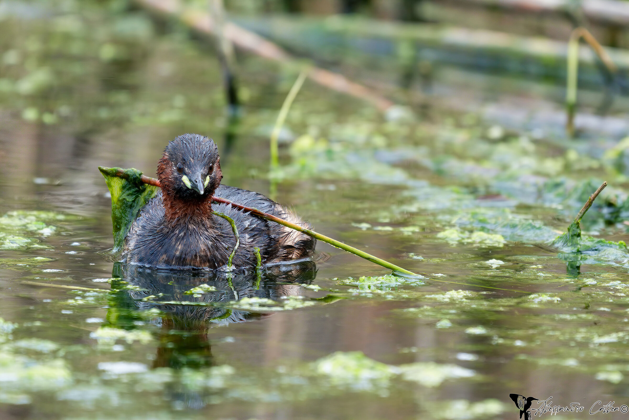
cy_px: 210
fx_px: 6988
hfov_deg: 5.2
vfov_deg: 3.4
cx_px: 314
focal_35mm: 400
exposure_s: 1/320
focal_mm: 400
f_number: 5.6
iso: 400
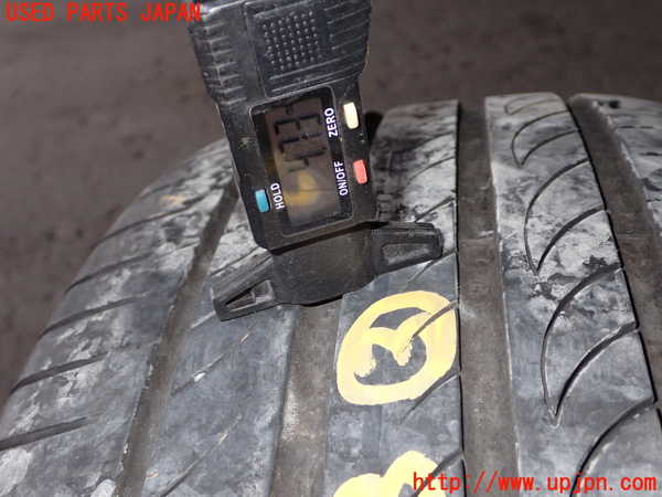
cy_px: 248
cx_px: 331
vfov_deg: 35.1
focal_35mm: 41
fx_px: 784
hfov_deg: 45.8
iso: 200
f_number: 8
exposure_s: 1/40
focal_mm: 7.31
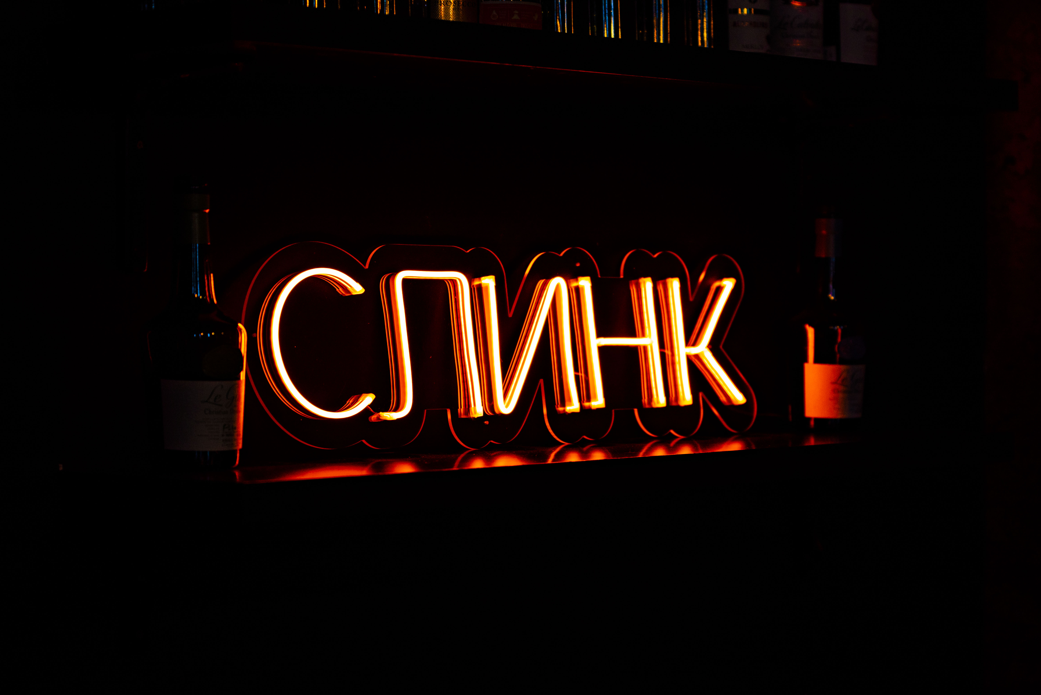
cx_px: 520
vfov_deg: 19.5
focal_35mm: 70
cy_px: 348
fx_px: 2025
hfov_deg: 28.8
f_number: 2.8
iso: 80
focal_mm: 70
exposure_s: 1/500
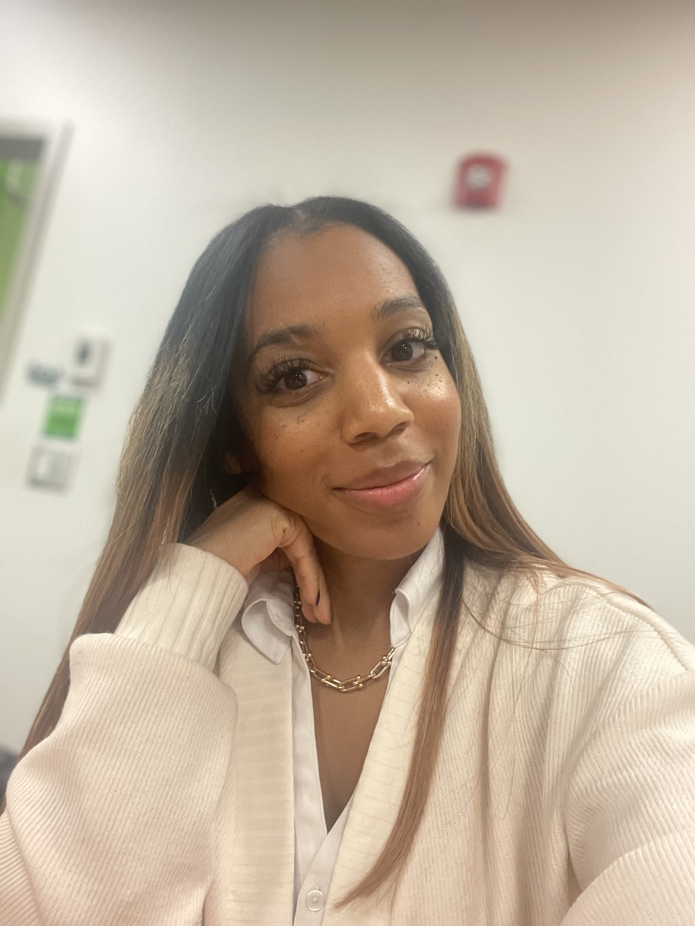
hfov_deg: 46.8
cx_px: 348
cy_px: 463
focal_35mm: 30
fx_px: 803
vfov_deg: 60.0
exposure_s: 1/30
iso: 400
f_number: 2.2
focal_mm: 2.71
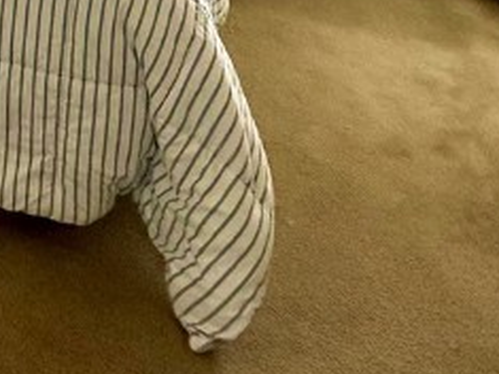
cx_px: -151
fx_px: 879
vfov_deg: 17.6
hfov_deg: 26.7
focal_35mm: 61
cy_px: -359
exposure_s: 1/99
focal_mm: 2.22
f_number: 2.2
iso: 160
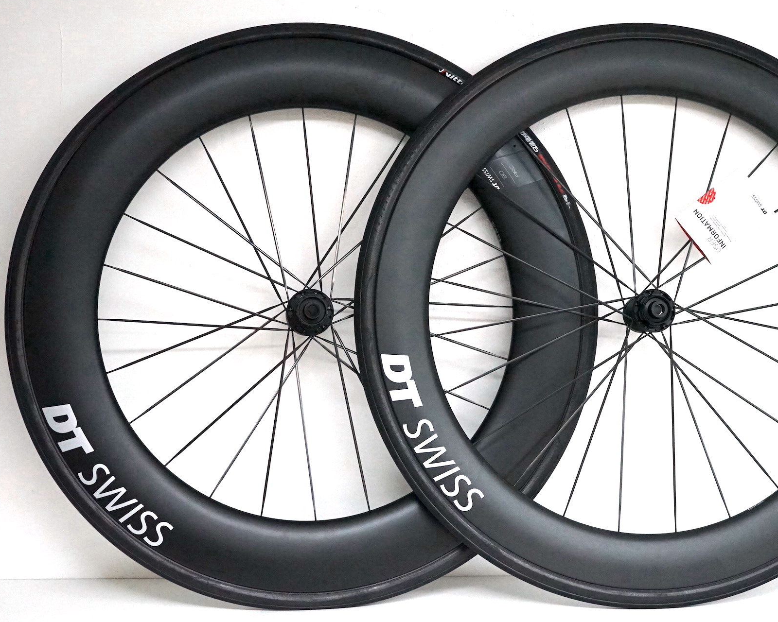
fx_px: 1474
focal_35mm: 64
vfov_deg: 23.8
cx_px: 449
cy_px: 317
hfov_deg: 29.5
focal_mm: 52
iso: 4000
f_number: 5
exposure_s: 1/160
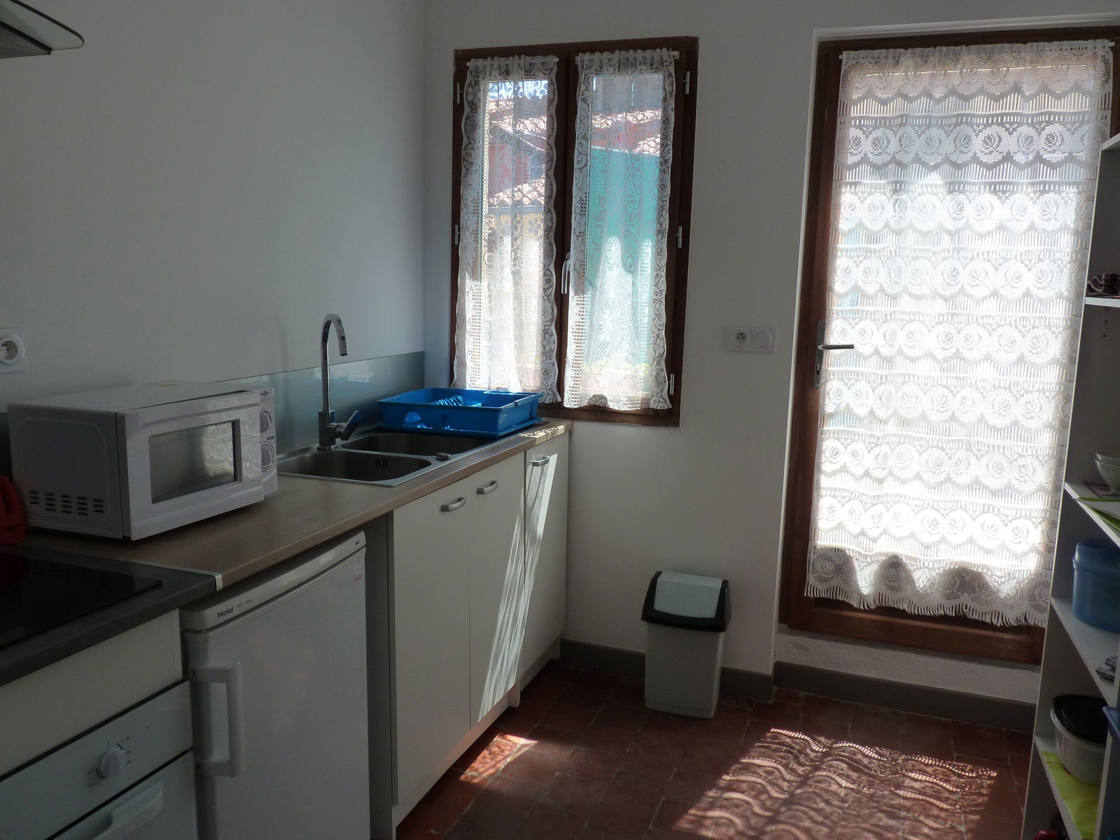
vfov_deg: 51.4
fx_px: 874
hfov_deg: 65.3
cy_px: 420
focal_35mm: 27
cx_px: 560
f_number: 4
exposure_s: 1/125
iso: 125
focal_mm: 4.8
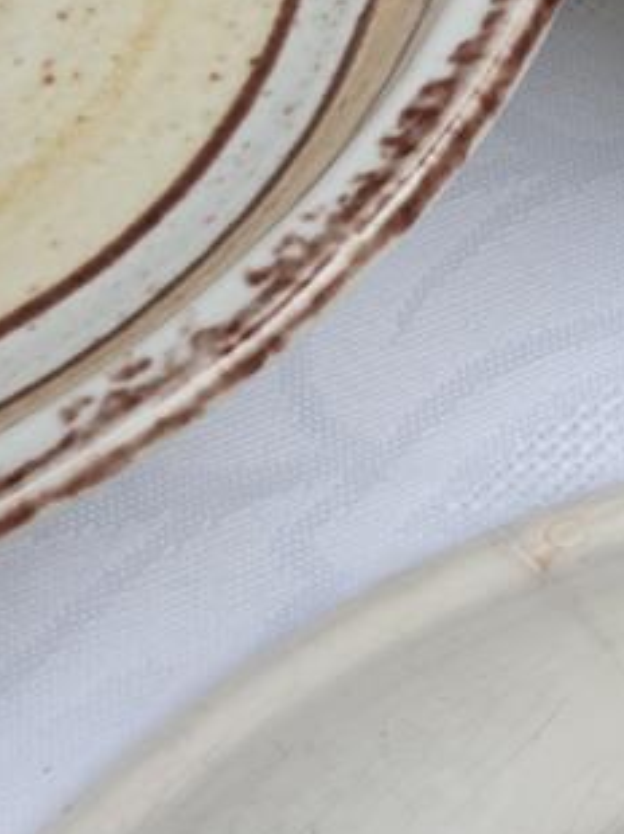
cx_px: 1025
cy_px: 654
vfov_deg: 22.5
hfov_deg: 15.4
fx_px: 2070
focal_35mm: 86
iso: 50
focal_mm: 4.3
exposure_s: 1/221
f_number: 2.4
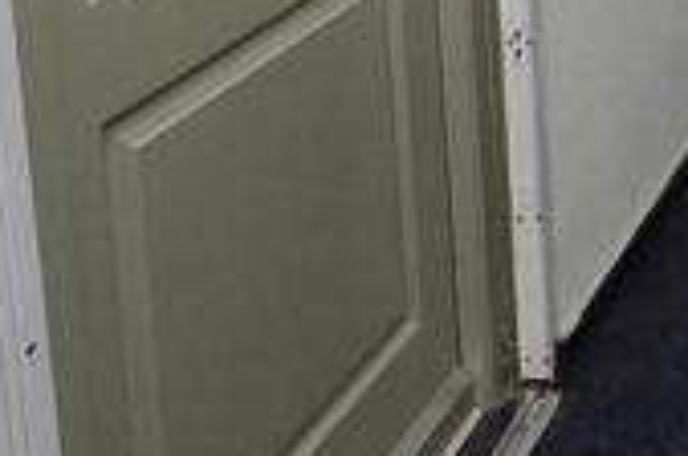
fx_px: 1507
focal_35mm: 79
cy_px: -330
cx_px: 1050
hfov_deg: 21.4
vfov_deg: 15.2
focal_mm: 1.64
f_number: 2.2
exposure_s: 1/40
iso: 125
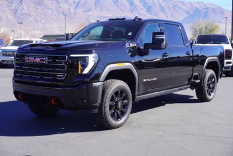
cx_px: 116
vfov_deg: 25.8
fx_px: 340
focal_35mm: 52
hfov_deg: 37.8
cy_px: 78
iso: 100
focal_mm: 35
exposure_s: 1/100
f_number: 9
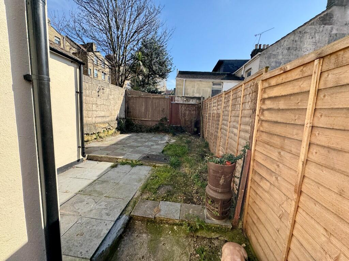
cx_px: 174
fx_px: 141
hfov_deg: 102.1
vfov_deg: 85.7
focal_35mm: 14
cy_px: 130
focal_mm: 2.22
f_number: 2.2
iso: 40
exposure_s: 1/713
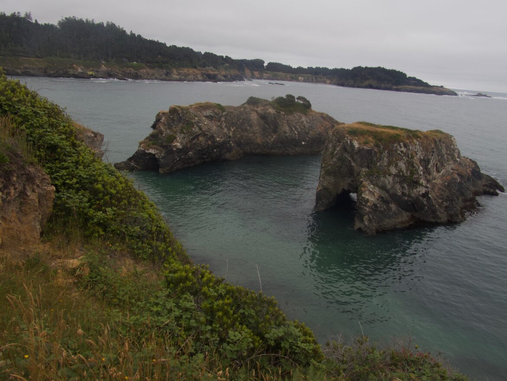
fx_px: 381
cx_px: 254
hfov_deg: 67.3
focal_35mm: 26
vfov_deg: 53.1
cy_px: 190
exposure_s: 1/400
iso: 100
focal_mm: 4.7
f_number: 2.8
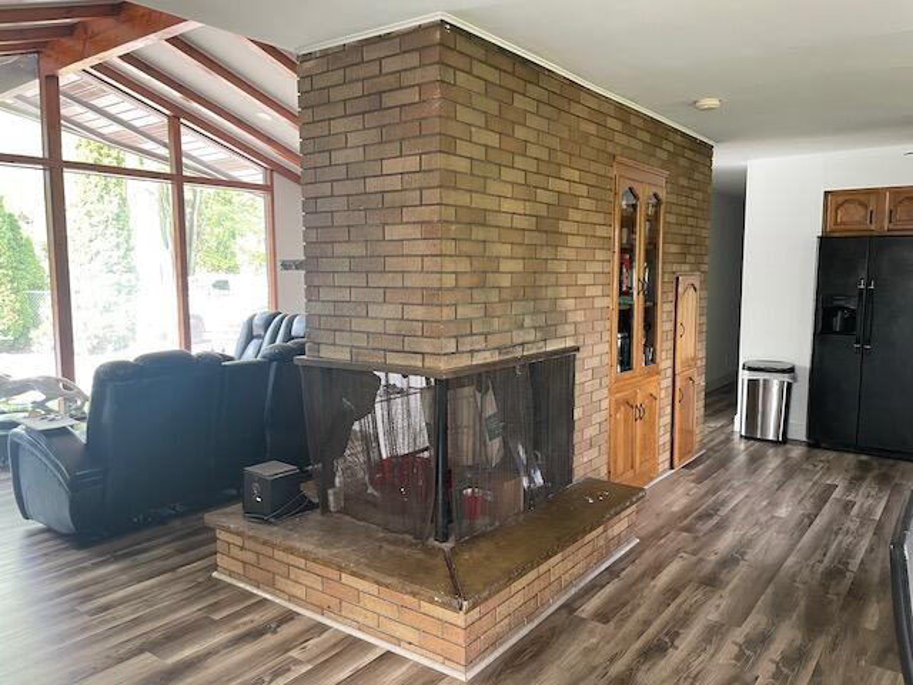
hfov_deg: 67.3
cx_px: 456
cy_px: 342
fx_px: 686
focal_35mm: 26
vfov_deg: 53.1
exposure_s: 1/92
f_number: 1.6
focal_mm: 4.2
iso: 125
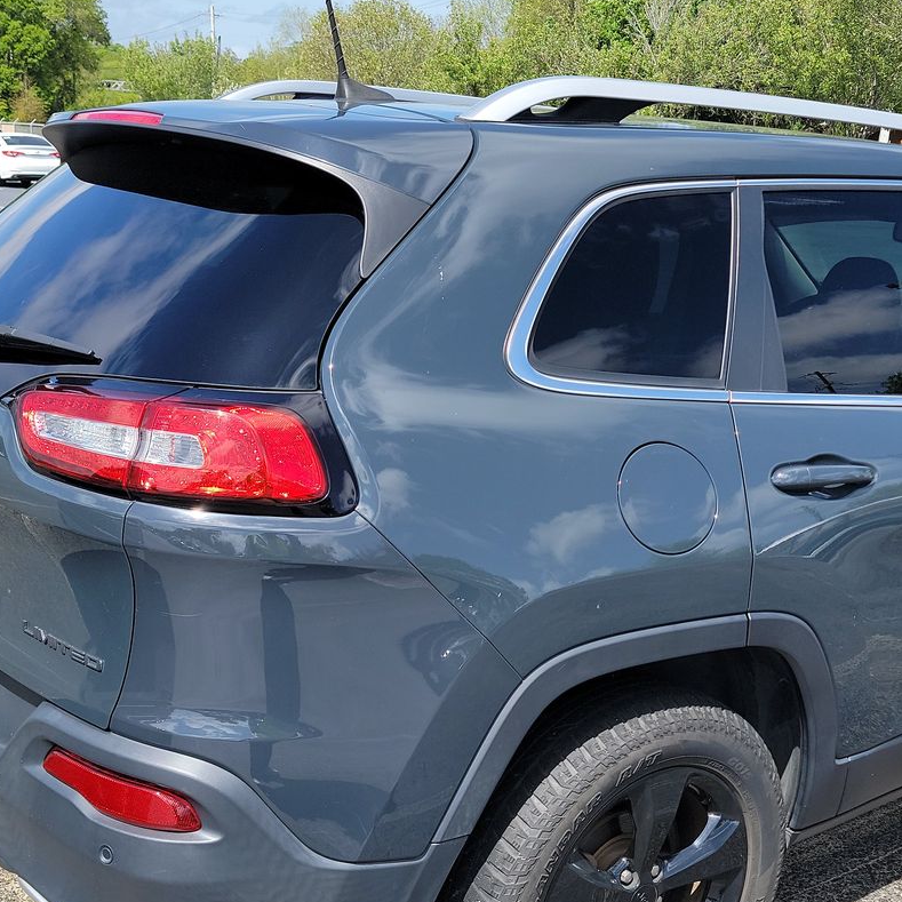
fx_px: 1268
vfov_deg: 38.8
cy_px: 581
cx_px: 522
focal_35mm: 43
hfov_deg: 39.1
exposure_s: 1/583
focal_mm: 6.7
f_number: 1.8
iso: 50
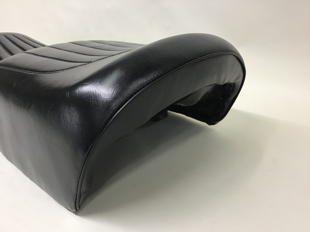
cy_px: 116
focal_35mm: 31
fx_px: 278
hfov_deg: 58.4
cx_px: 155
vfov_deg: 45.4
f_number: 2.4
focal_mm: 3.3
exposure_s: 1/30
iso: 100
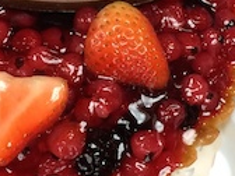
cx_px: 90
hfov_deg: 17.2
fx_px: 774
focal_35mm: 114
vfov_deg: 13.0
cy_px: 74
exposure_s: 1/30
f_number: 2.2
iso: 100
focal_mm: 4.12
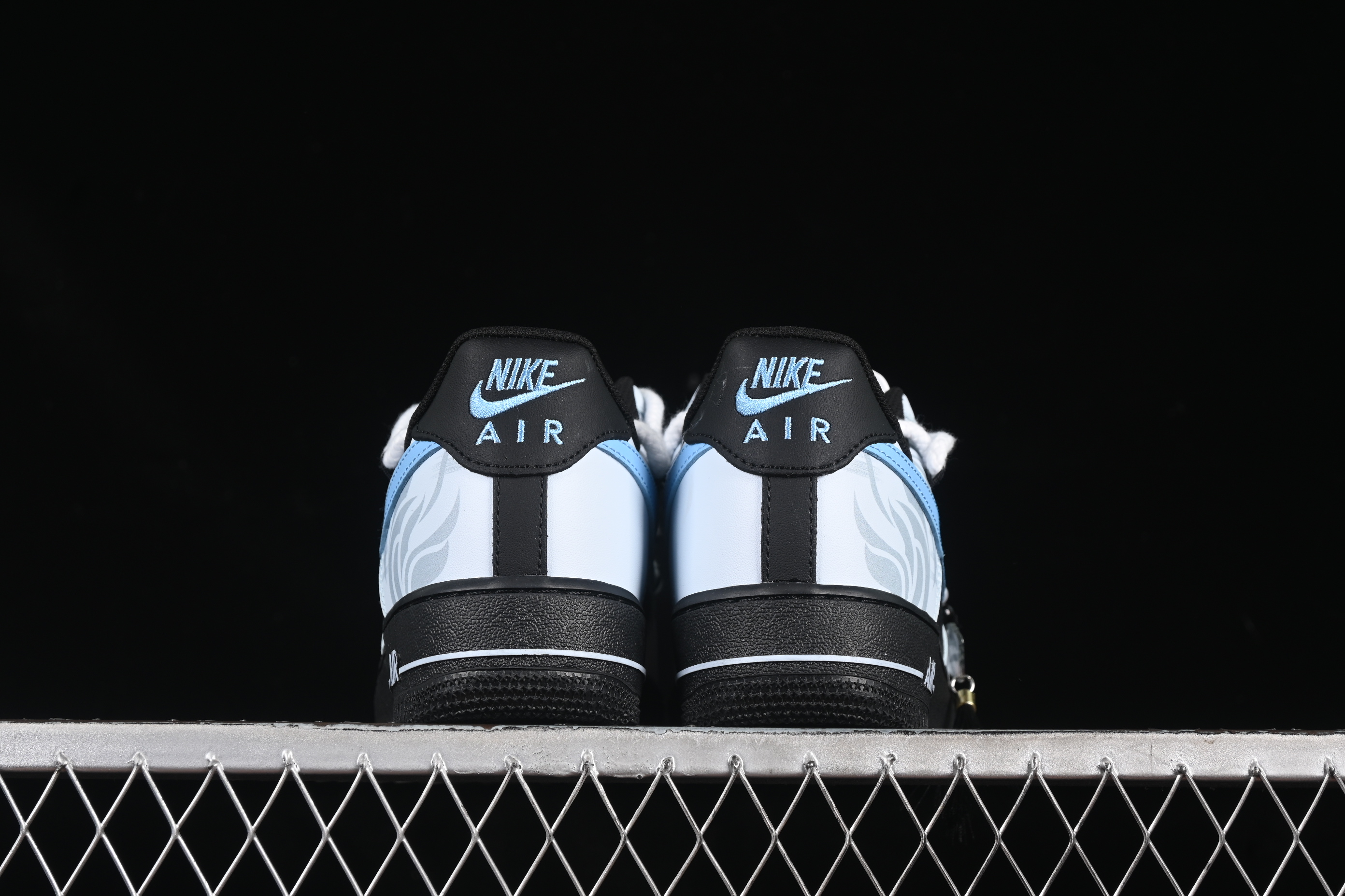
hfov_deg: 27.0
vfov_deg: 18.2
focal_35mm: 75
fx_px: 2802
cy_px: 448
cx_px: 672
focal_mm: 50
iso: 160
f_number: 6.3
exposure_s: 1/60
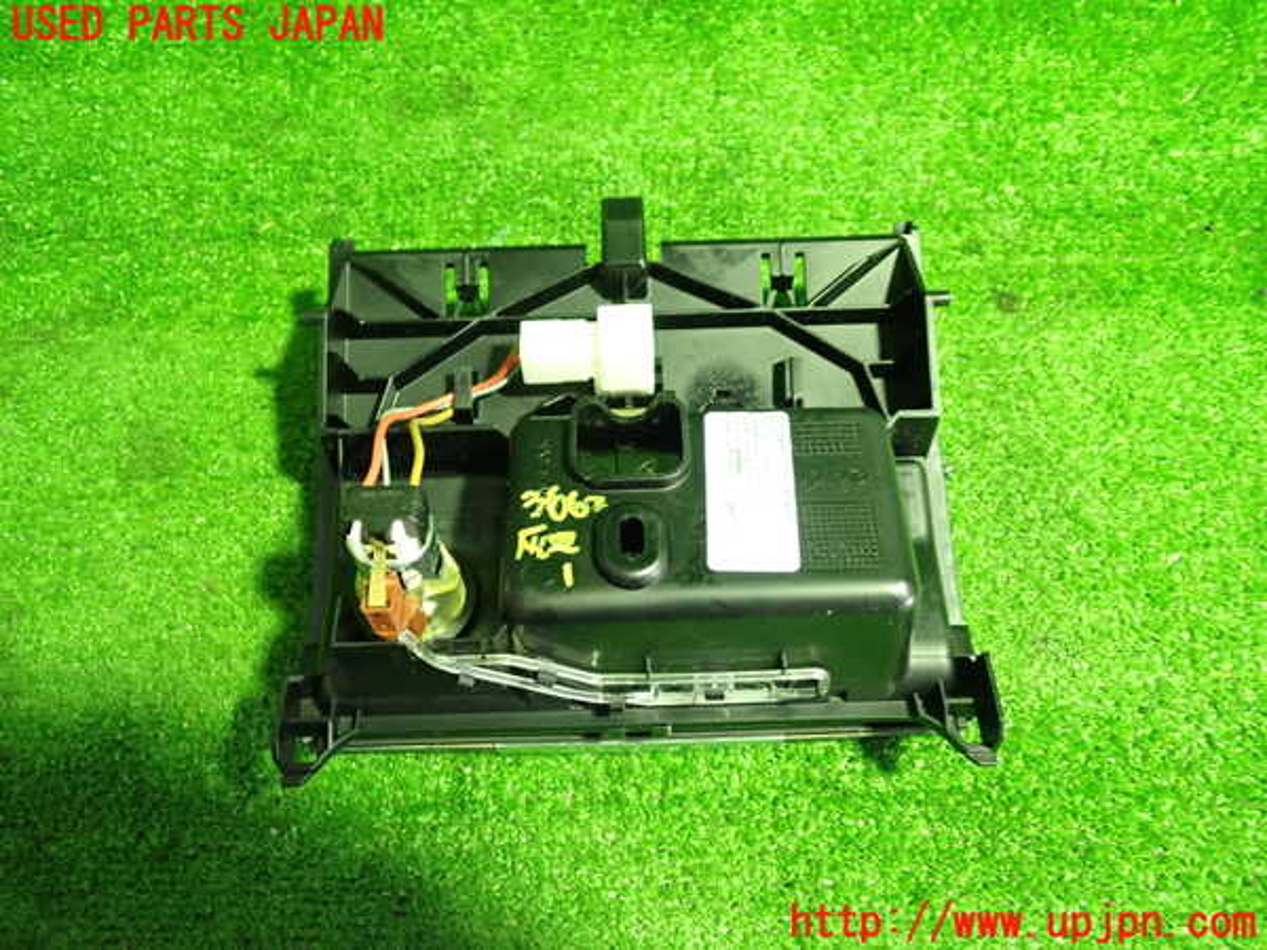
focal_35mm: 30
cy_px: 475
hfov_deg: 60.0
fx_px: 1098
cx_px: 634
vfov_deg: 46.8
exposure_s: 1/30
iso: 640
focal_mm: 5.4
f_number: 2.3
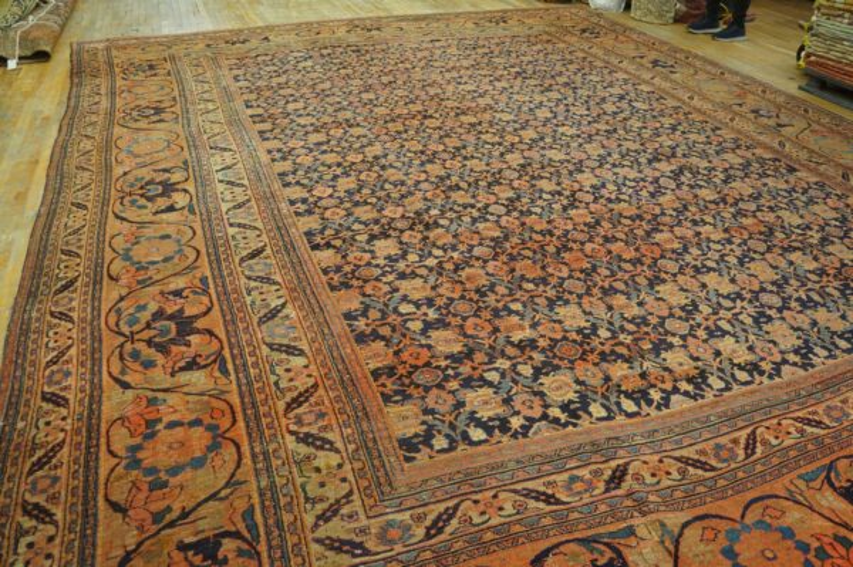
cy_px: 284
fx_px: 639
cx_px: 426
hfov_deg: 67.4
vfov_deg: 47.9
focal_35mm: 27
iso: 1250
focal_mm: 18
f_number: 4
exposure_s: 1/60
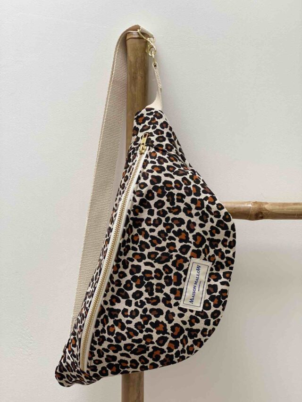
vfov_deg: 36.8
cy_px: 201
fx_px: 605
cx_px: 151
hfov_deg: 28.0
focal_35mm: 52
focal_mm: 6
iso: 64
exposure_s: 1/122
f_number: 2
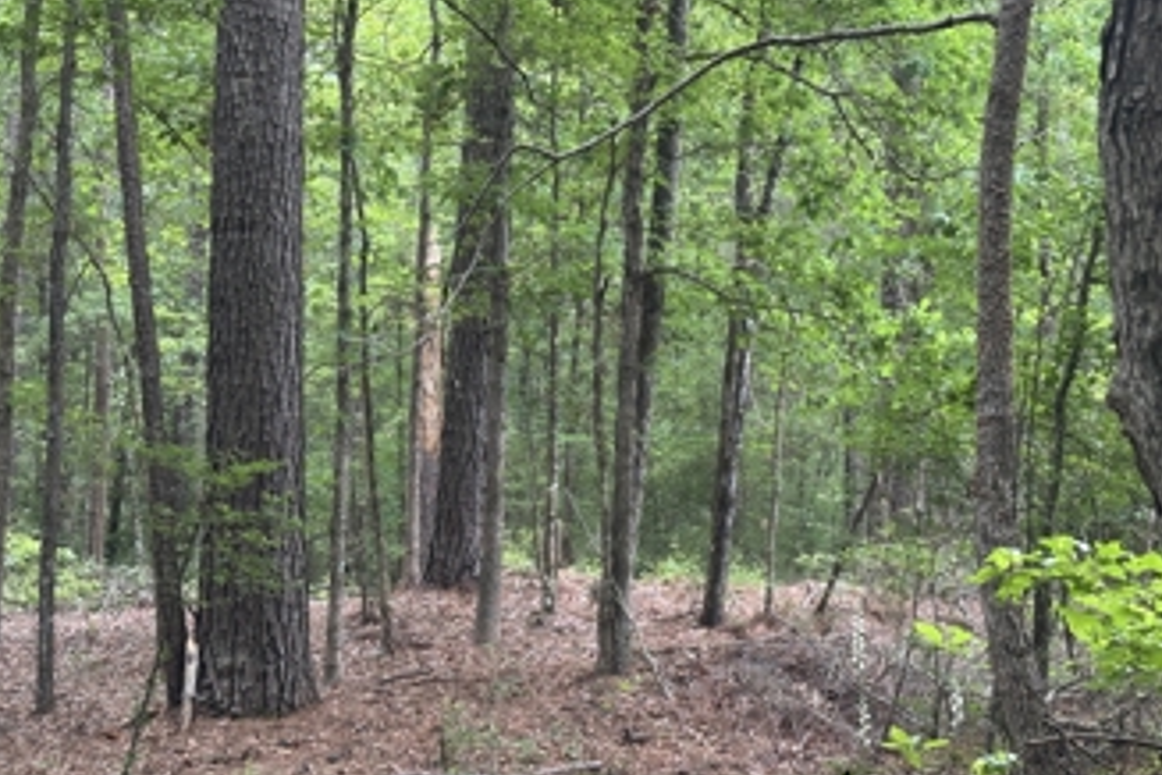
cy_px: 356
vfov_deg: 22.3
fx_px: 1969
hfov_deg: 32.9
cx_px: 629
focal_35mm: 61
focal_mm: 6.86
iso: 64
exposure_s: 1/121
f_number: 1.78
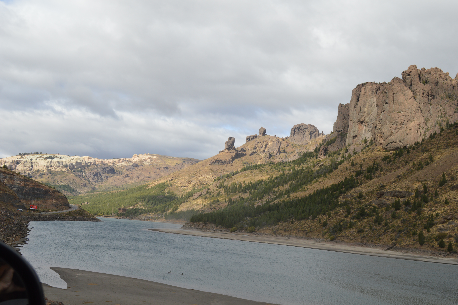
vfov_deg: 31.8
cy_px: 152
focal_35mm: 42
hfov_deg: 46.4
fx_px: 534
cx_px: 229
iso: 100
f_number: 8
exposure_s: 1/250
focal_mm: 28
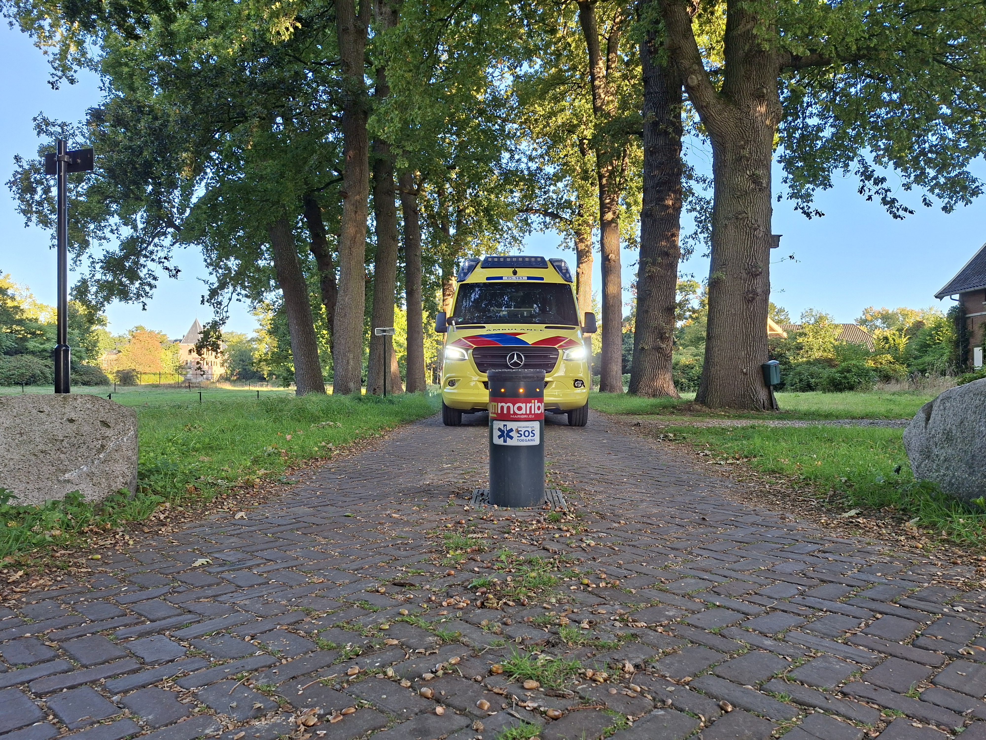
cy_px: 370
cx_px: 493
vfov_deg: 58.9
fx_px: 655
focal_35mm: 23
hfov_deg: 73.9
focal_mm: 5.54
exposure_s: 1/204
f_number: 1.8
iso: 50
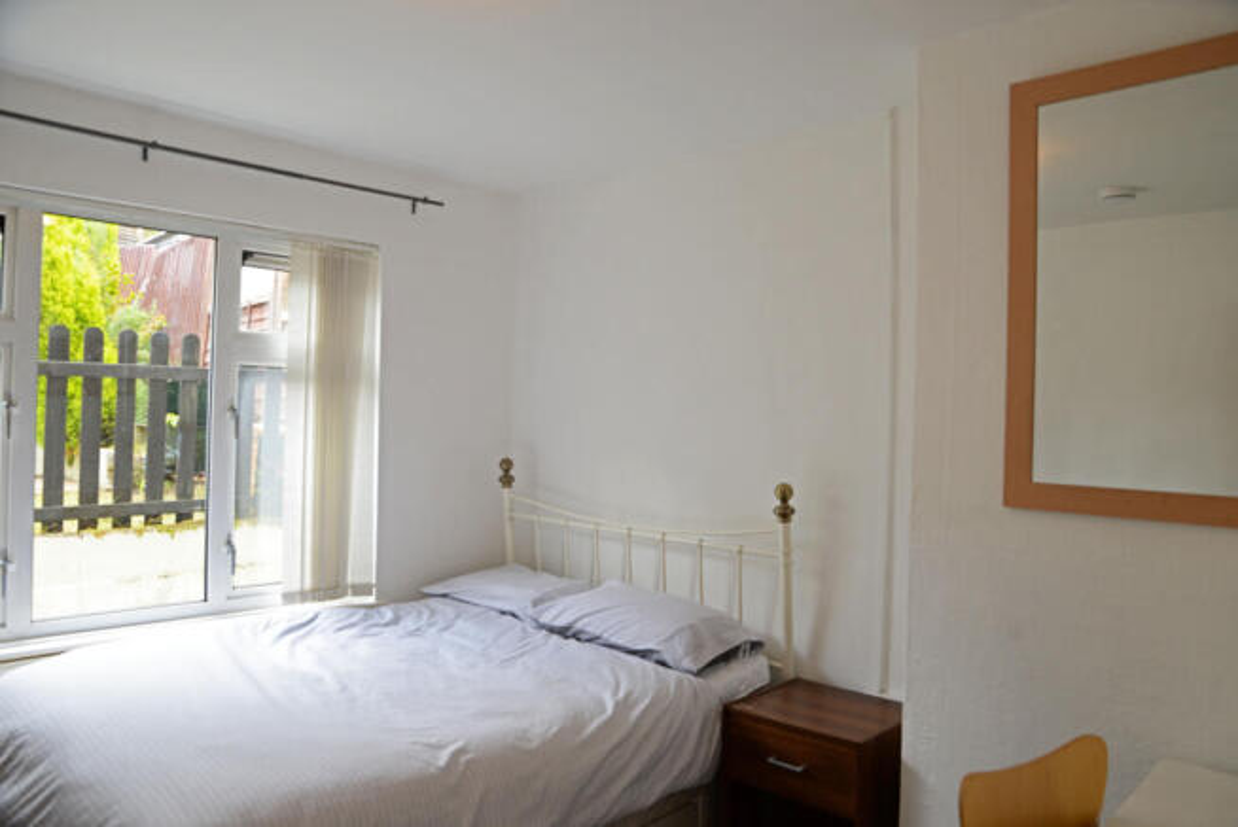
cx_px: 619
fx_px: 826
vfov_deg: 53.2
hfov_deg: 73.7
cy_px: 414
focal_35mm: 24
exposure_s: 1/80
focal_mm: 24
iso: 320
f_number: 5.6
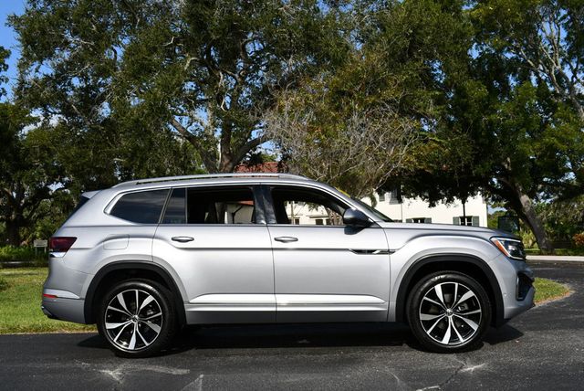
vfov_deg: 33.5
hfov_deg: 48.4
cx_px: 292
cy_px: 196
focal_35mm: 40
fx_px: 649
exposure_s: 1/320
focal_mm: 20
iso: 100
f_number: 9
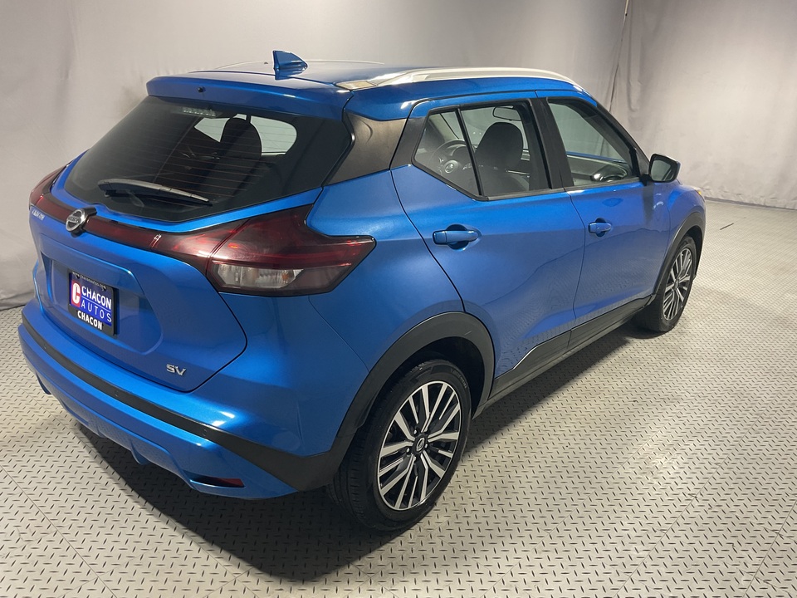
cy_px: 299
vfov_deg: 48.2
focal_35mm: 29
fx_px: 668
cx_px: 398
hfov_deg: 61.7
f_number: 1.8
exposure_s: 1/50
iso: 50
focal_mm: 3
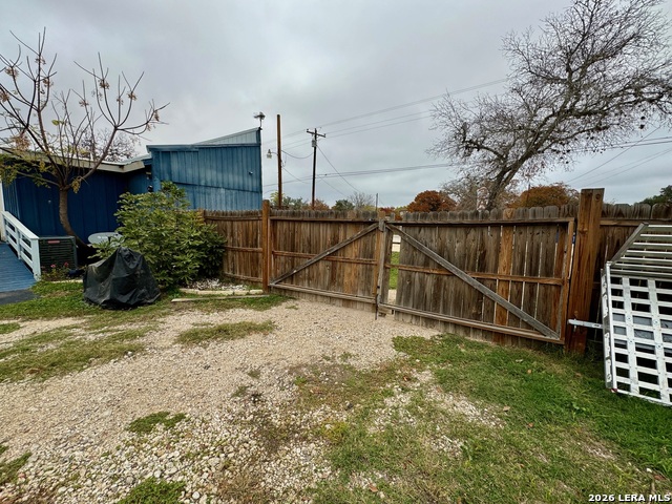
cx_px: 336
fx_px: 272
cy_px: 252
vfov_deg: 85.7
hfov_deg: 102.1
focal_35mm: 14
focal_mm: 2.22
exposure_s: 1/399
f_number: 2.2
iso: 40
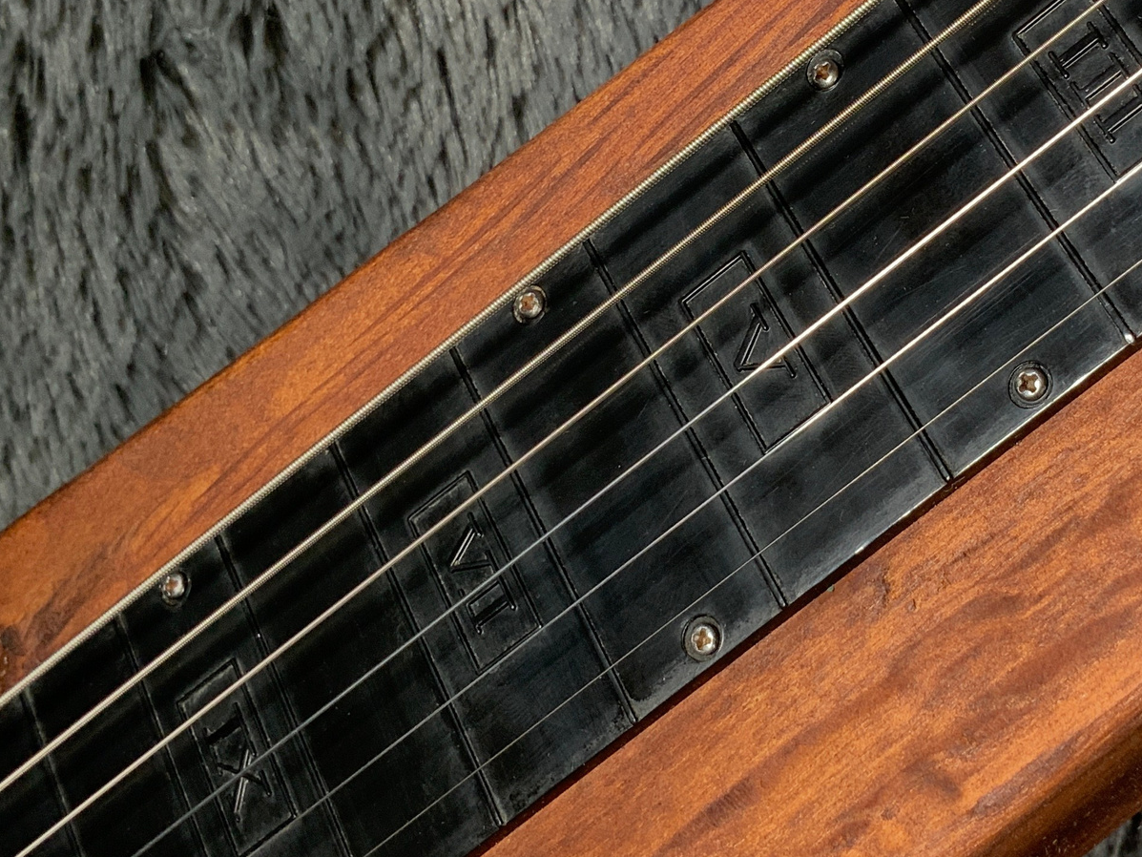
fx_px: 2046
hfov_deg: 30.6
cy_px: 288
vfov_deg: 23.6
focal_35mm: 62
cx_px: 861
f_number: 1.8
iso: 50
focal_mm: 3
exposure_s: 1/104
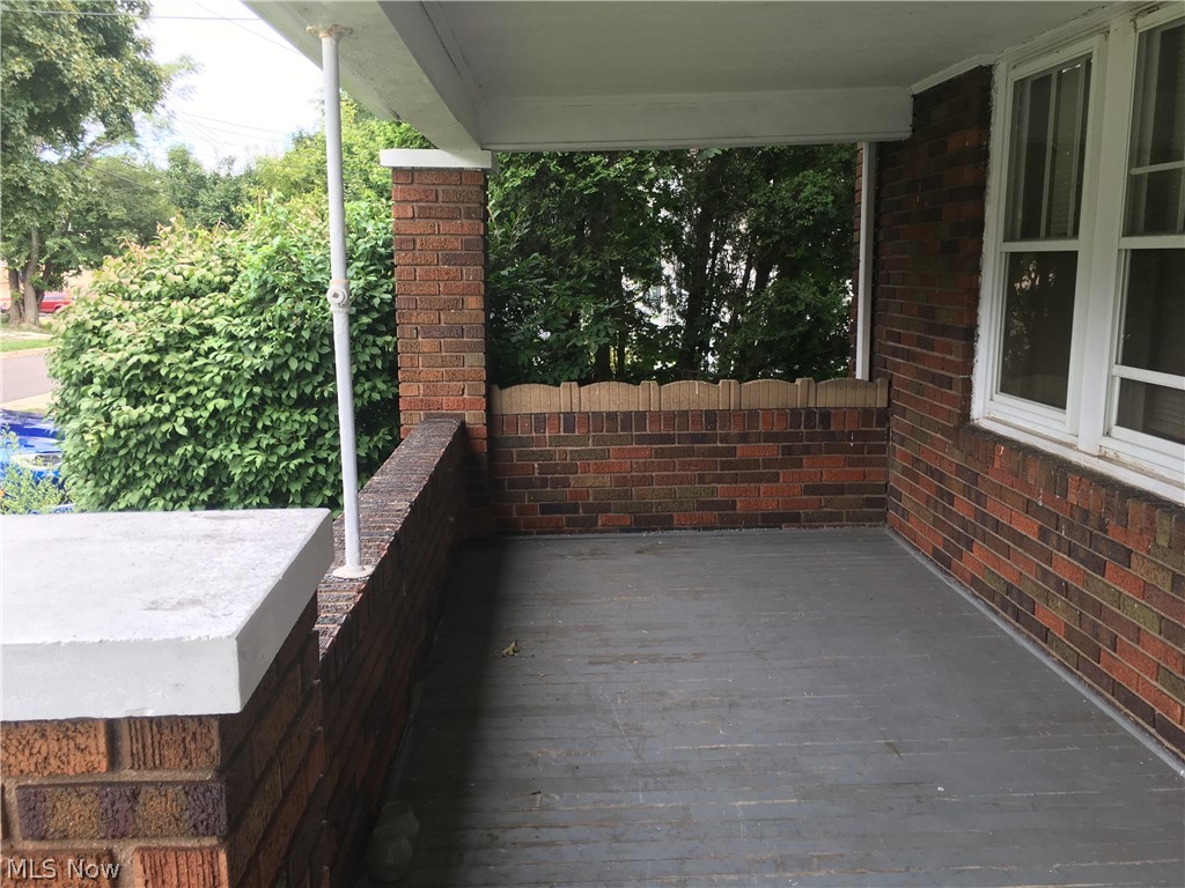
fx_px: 993
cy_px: 444
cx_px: 592
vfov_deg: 48.2
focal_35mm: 29
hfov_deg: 61.7
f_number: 2.2
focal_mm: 4.15
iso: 25
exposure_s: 1/120
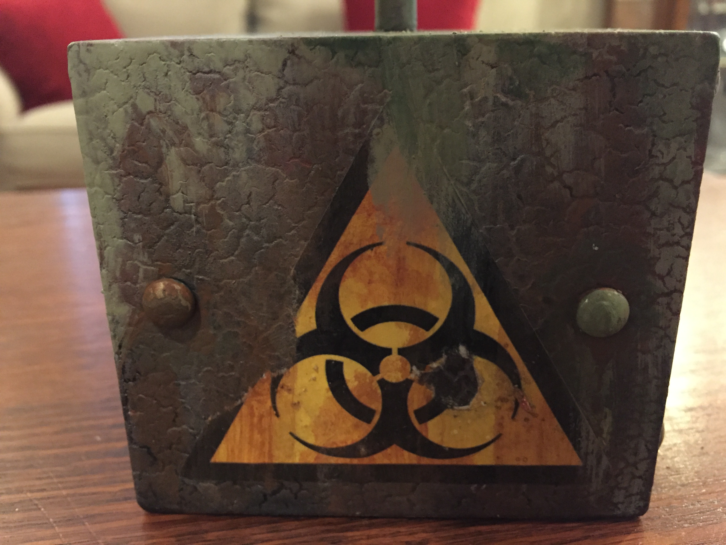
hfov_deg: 61.7
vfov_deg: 48.2
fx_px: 608
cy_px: 272
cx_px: 363
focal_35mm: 29
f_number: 2.2
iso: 640
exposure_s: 1/15
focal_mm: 4.15
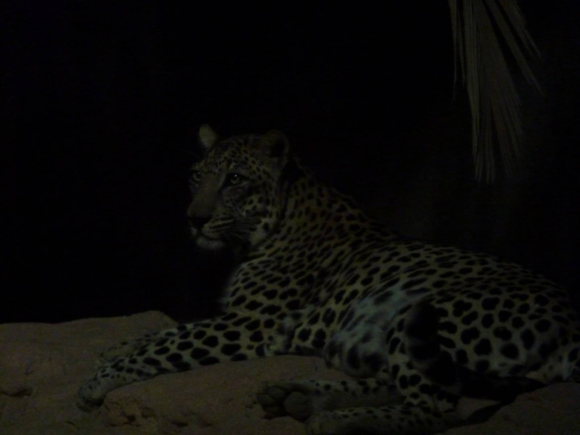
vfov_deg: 7.1
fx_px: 3519
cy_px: 218
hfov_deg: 9.4
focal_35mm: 210
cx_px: 290
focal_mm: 34.4
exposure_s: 1/8
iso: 800
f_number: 4.6
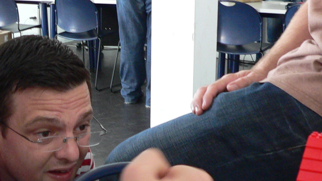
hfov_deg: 26.8
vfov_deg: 15.2
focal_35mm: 79
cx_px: 133
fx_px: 675
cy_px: 144
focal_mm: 6
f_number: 2.8
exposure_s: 1/15
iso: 200
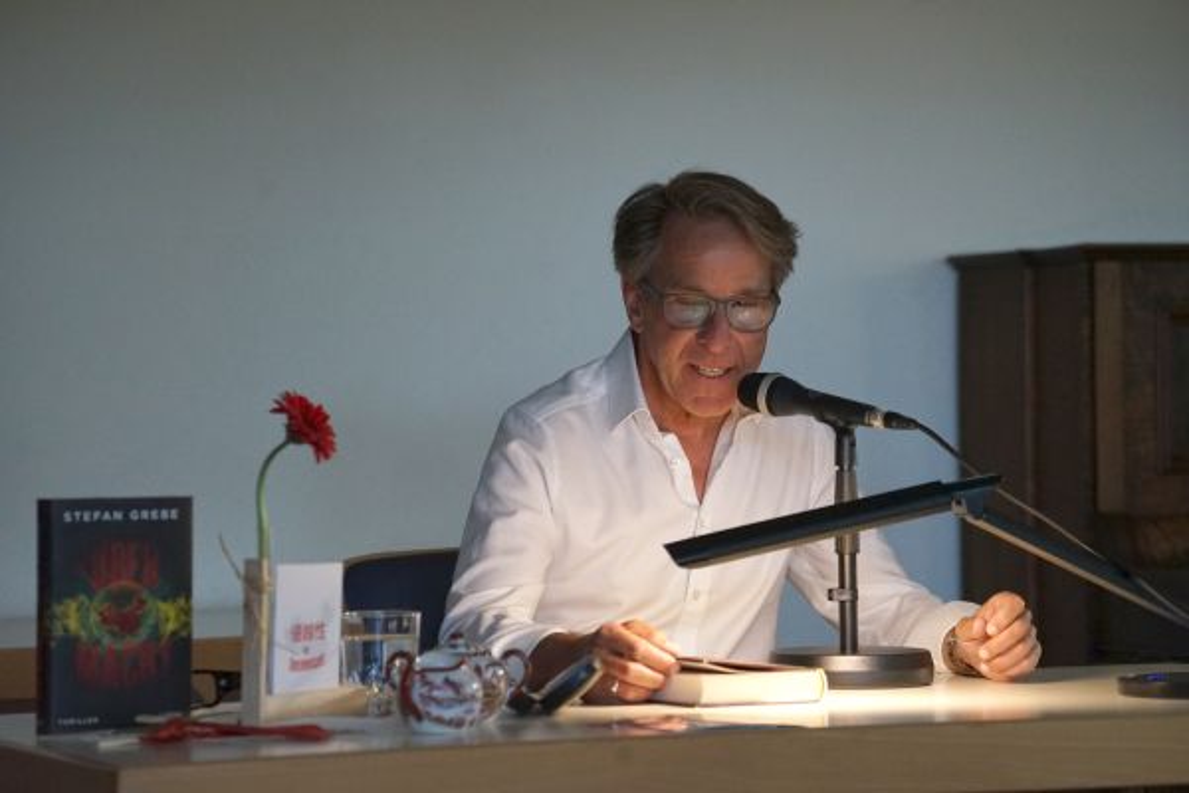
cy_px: 396
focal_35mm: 120
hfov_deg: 17.1
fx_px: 3963
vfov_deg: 11.4
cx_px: 594
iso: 3200
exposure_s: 1/160
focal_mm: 120
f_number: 5
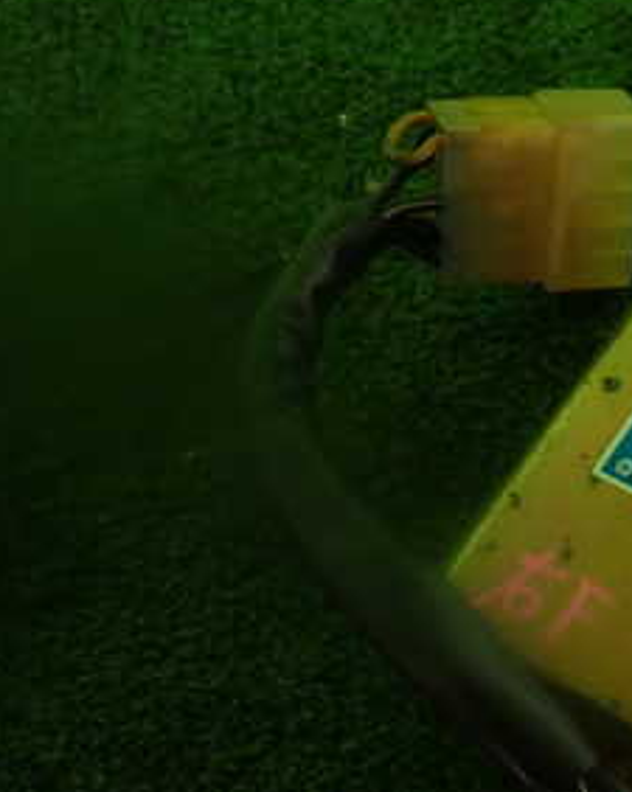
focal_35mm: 52
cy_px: 500
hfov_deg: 26.2
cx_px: 739
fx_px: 1218
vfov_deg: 35.8
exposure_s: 1/100
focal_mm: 4.5
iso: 100
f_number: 2
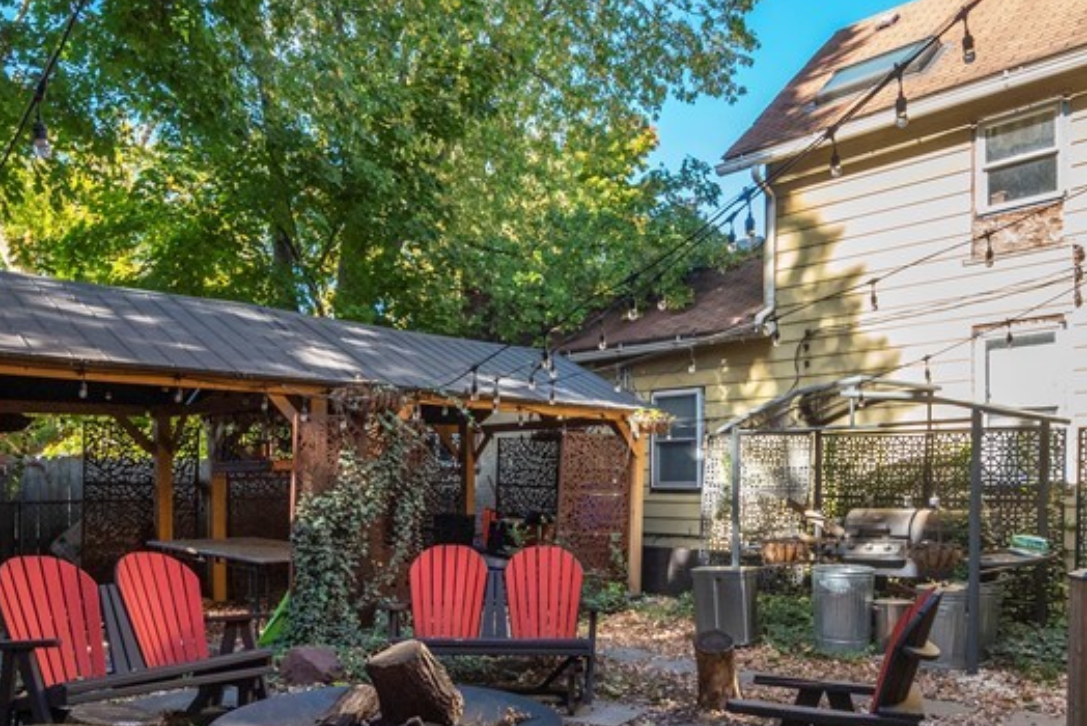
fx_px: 876
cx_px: 542
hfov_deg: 63.6
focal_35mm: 29
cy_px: 521
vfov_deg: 43.9
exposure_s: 1/250
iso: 1000
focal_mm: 14
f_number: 9
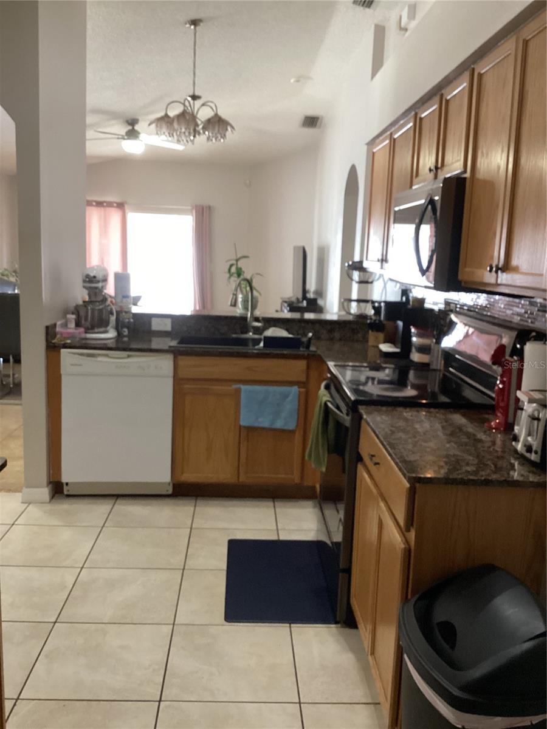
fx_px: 653
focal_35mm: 31
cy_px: 364
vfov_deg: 58.4
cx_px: 274
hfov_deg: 45.4
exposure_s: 1/60
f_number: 2.4
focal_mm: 3.3
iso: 250
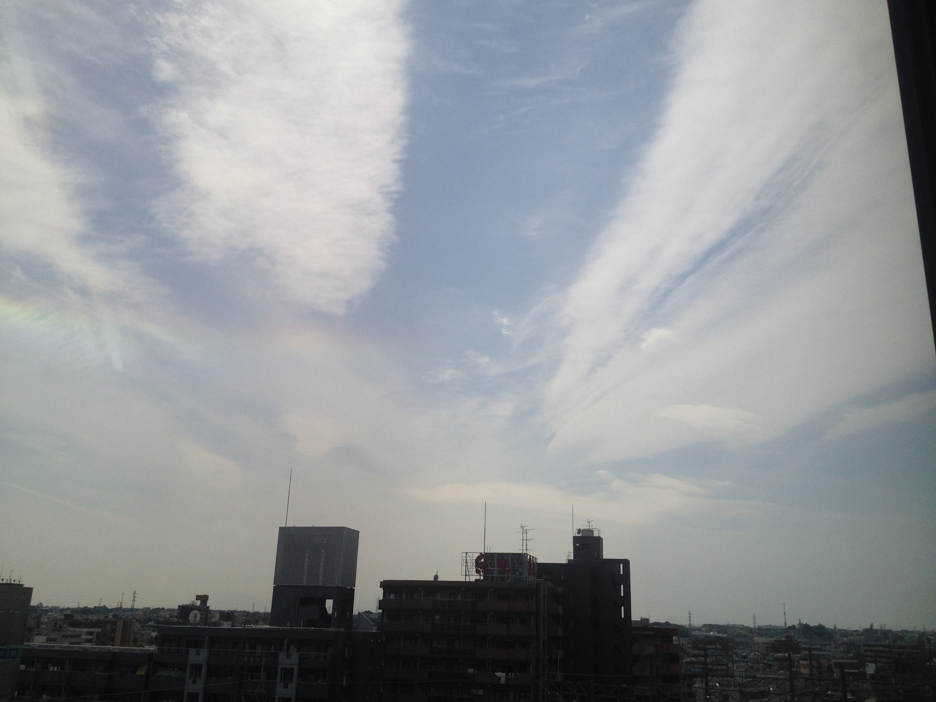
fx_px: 946
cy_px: 351
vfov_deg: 40.7
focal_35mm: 35
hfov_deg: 52.6
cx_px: 468
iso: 50
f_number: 2.4
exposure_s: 1/2762
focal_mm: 4.28
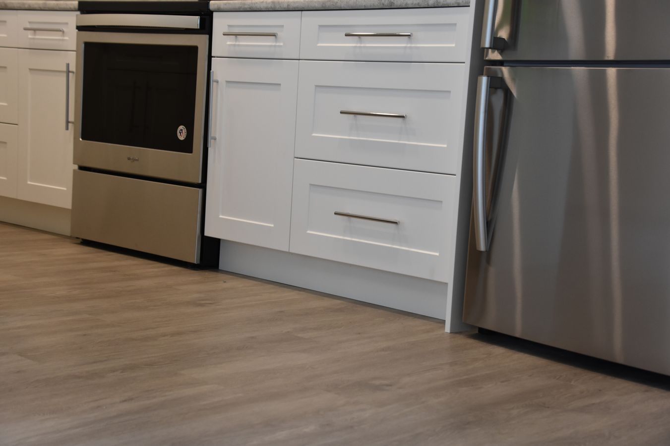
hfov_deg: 33.4
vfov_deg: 22.6
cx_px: 335
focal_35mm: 60
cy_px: 223
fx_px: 1116
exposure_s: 1/100
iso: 800
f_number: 5
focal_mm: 40
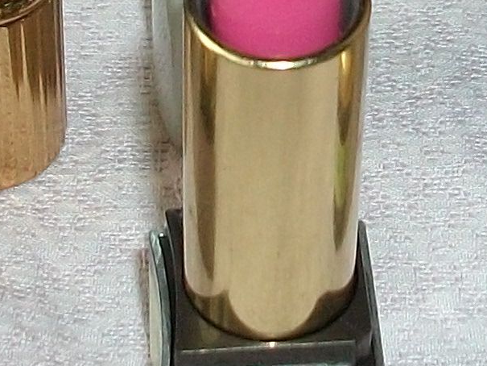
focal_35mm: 193
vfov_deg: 7.6
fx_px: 2716
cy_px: -163
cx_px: 394
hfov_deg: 10.2
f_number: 2.9
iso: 125
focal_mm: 5.7
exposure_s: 1/40
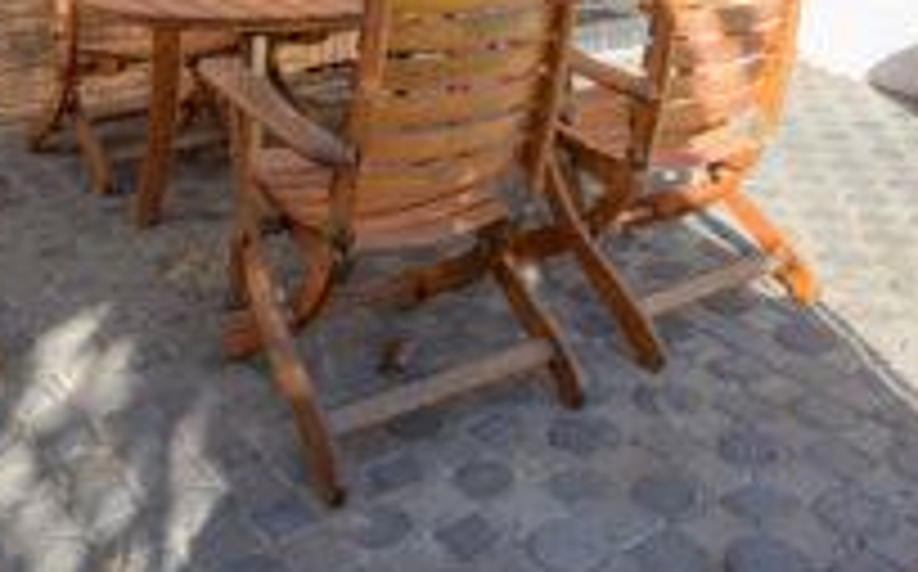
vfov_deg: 25.5
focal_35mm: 44
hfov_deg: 45.2
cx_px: 526
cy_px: -153
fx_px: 1100
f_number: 9
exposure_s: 1/200
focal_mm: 18
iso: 100
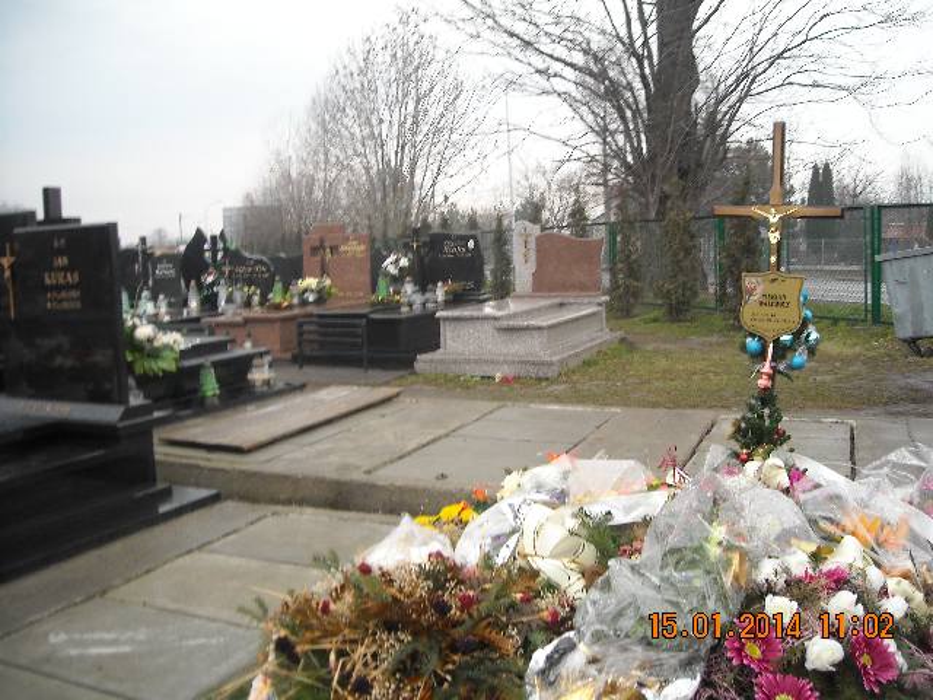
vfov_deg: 40.7
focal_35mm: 35
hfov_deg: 52.6
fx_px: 943
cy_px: 350
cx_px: 466
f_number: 2.8
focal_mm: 5.7
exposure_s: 1/54
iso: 109
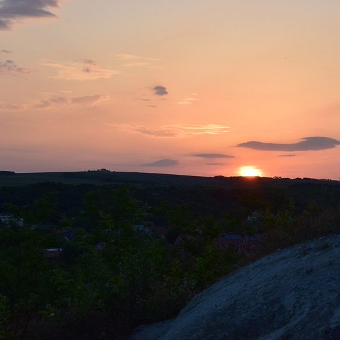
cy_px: 170
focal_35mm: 96
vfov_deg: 18.1
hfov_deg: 18.0
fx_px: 1067
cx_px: 234
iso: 400
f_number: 10
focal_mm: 50
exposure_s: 1/320
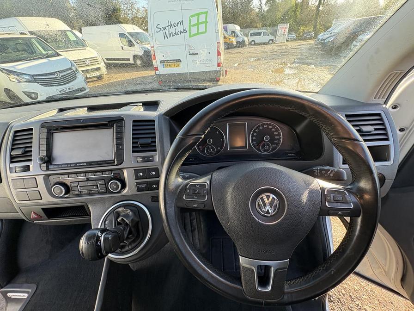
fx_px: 167
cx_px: 207
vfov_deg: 85.7
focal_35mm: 14
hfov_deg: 102.1
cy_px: 156
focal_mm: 2.22
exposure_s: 1/99
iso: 160
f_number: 2.2
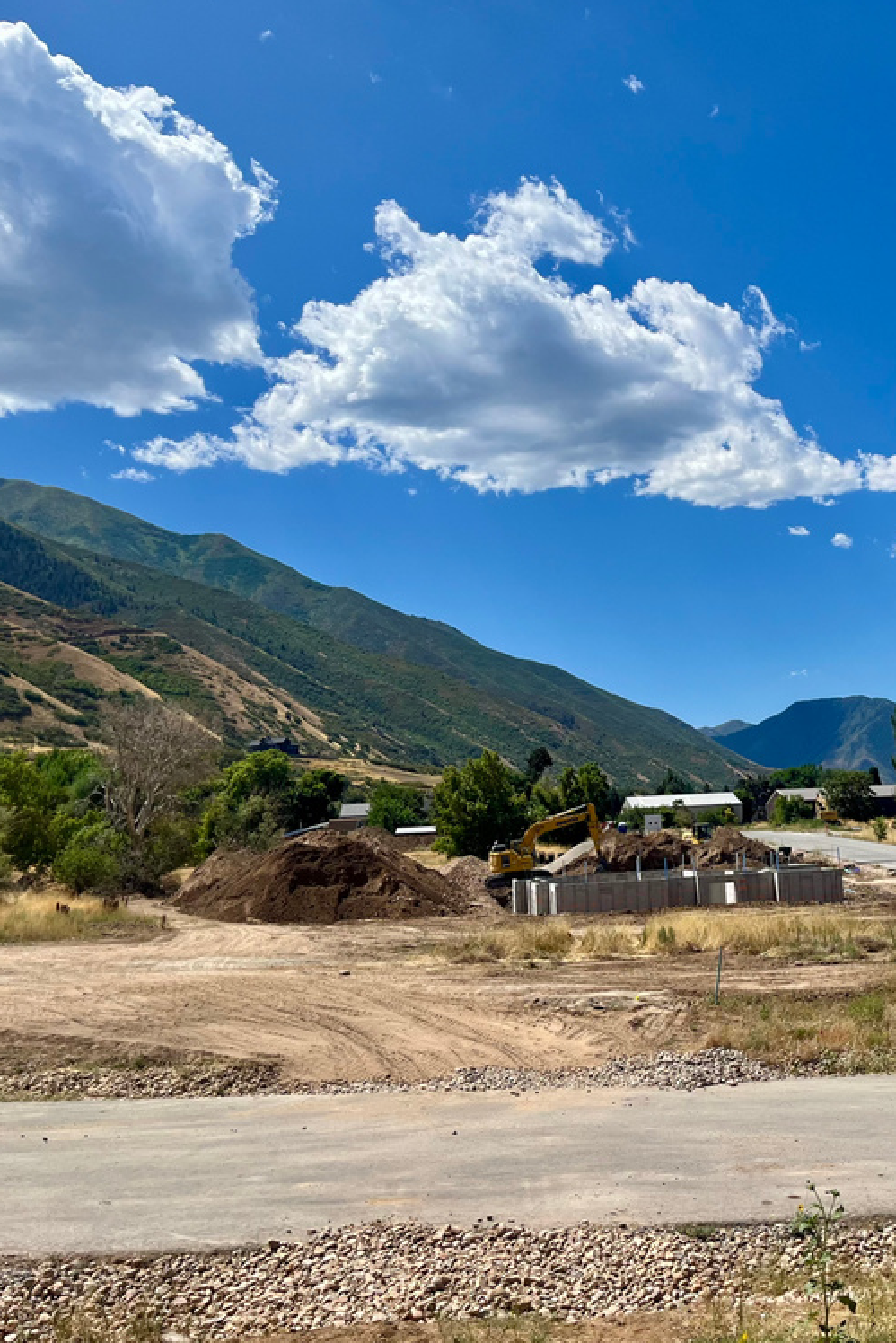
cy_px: 680
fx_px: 1381
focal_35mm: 37
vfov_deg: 51.9
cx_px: 707
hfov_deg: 34.9
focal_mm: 5.1
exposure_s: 1/5319
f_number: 1.6
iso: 50
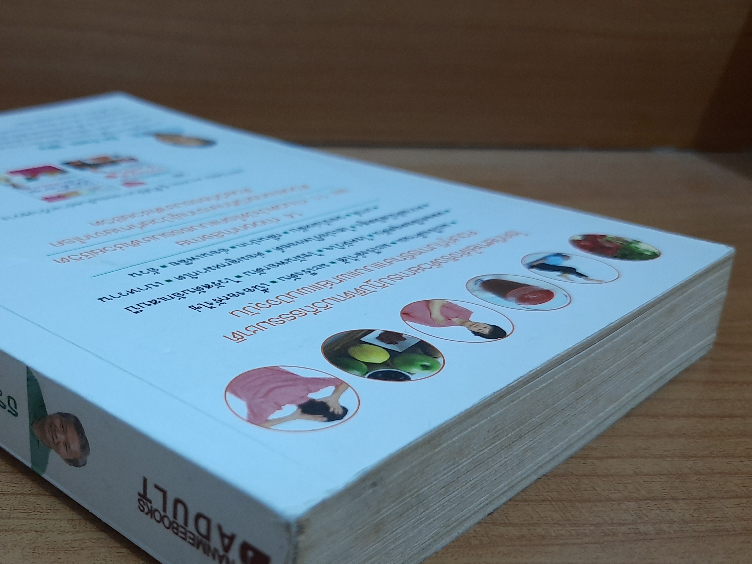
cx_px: 206
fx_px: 826
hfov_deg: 47.5
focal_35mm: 38
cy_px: 341
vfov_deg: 37.6
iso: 320
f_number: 2
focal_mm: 4.6
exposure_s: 1/25
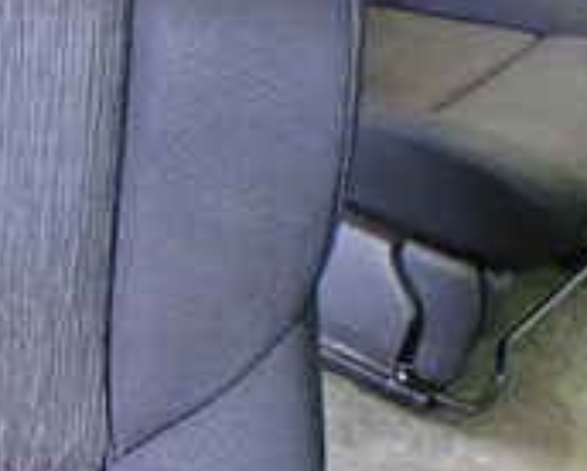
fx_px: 1774
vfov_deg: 14.9
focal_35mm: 102
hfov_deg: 17.6
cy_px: 461
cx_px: -174
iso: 800
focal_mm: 5.4
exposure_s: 1/40
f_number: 2.3
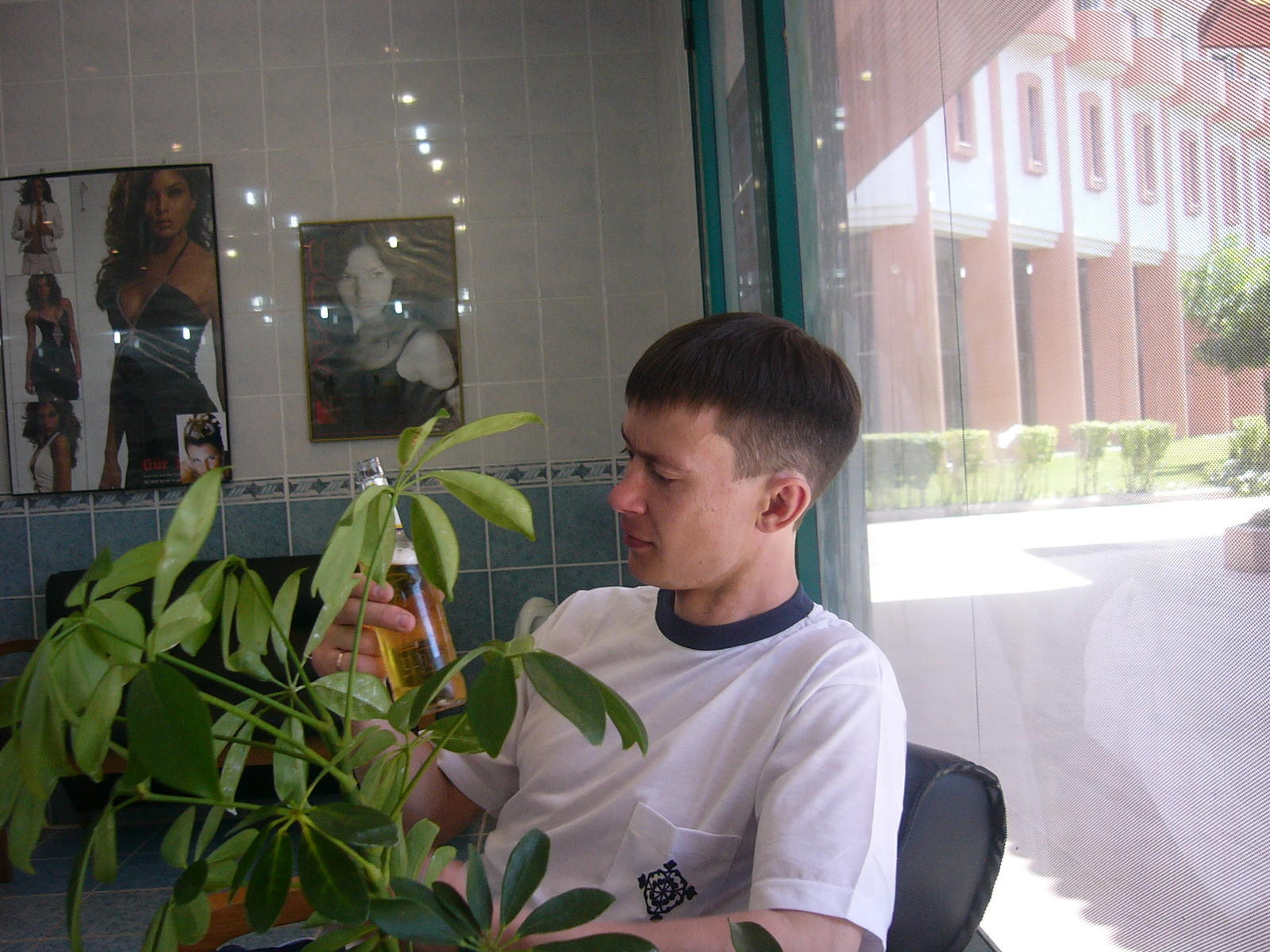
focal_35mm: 35
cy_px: 476
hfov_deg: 52.6
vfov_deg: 40.7
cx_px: 635
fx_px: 1284
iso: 150
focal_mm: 5.8
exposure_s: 1/60
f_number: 2.8
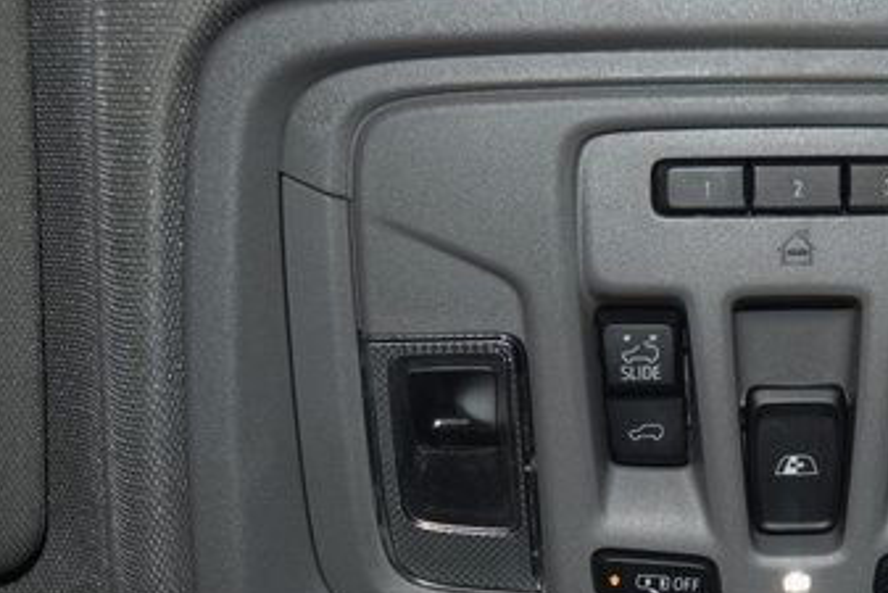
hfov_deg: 25.5
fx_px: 1899
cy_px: 434
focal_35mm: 77
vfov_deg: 17.7
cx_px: 791
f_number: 3.8
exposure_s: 1/50
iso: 500
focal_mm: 27
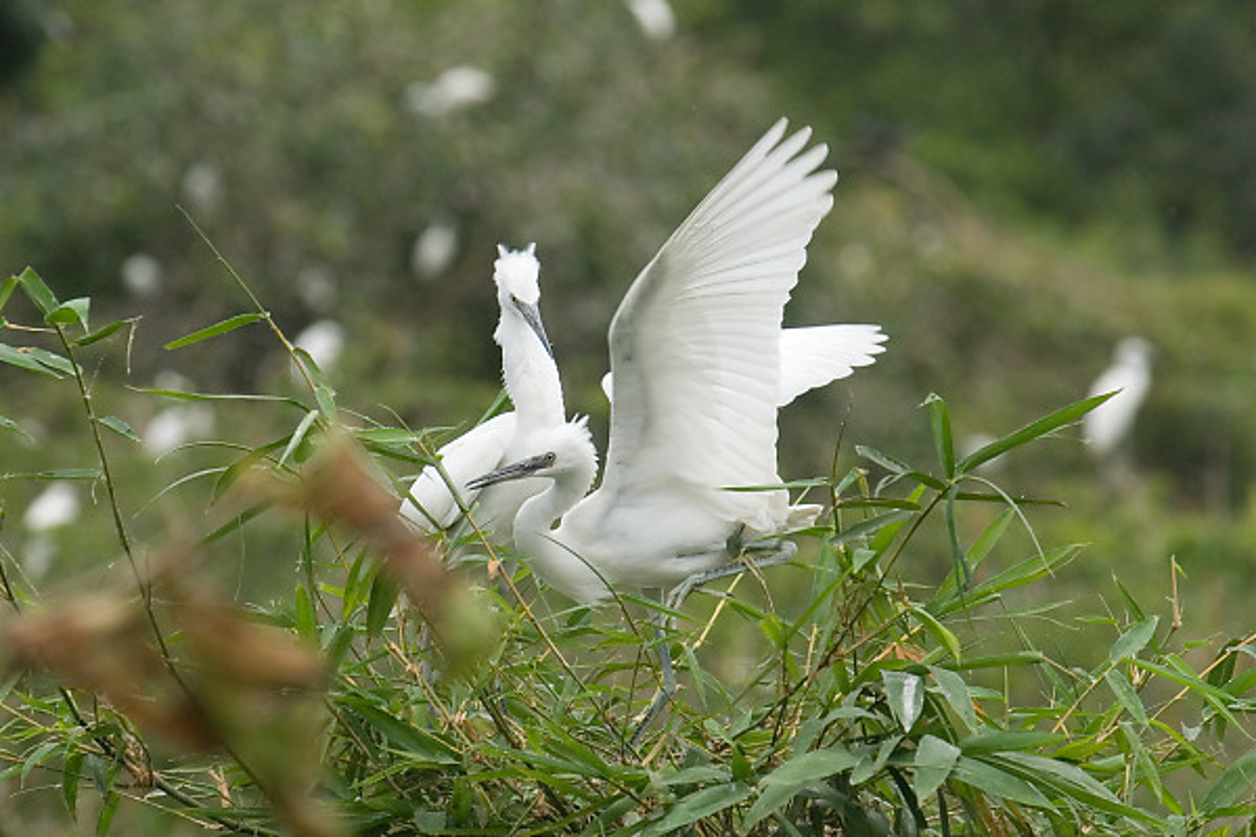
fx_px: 10466
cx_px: 628
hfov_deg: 6.9
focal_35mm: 300
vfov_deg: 4.6
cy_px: 418
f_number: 5
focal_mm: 200
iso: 200
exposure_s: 1/640
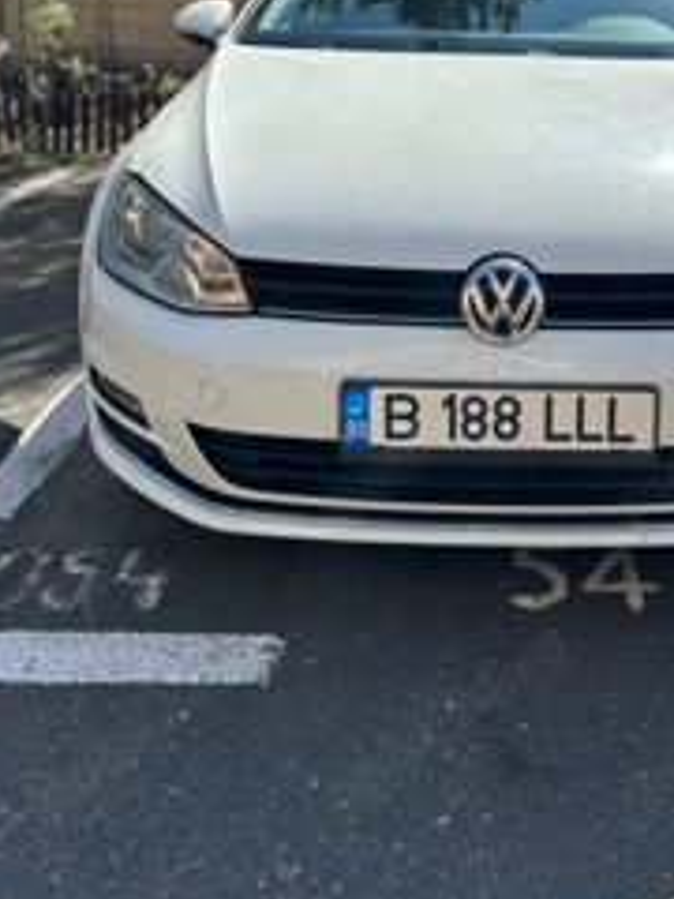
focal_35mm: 40
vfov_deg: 44.6
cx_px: 520
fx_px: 1038
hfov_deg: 35.0
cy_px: 184
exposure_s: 1/4016
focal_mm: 6.86
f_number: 1.78
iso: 80
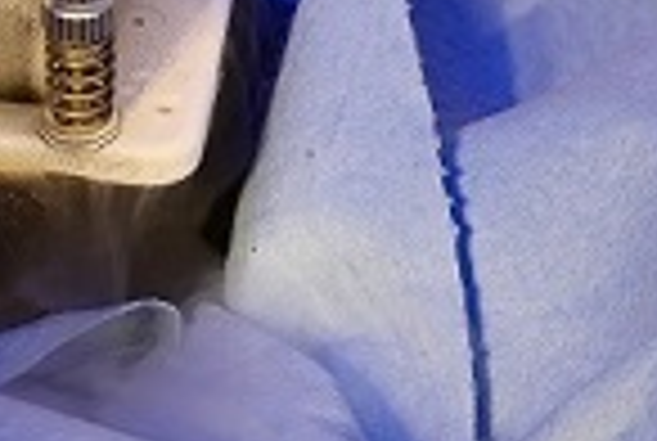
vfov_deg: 6.0
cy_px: 45
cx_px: -45
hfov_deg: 8.8
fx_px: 4224
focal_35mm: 231
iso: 200
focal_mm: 23
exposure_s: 1/80
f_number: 2.8
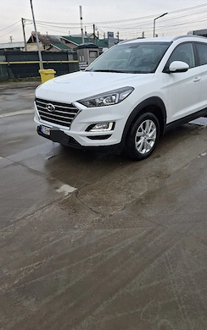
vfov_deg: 72.5
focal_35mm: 25
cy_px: 168
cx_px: 124
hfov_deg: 49.0
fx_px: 225
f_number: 1.8
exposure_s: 1/435
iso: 50
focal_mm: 5.54
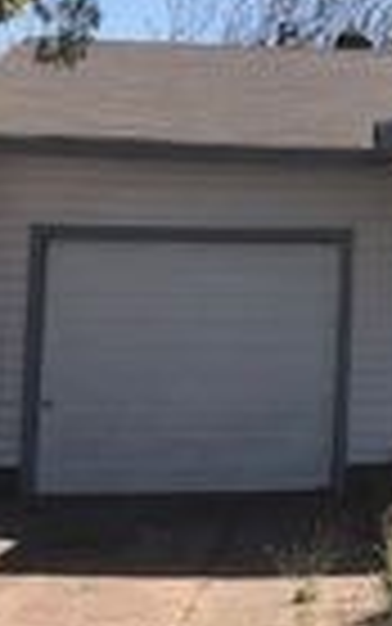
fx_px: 1827
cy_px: 128
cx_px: 721
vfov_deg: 19.3
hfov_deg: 11.3
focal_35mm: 107
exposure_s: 1/1675
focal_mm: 3.99
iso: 20
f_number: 1.8
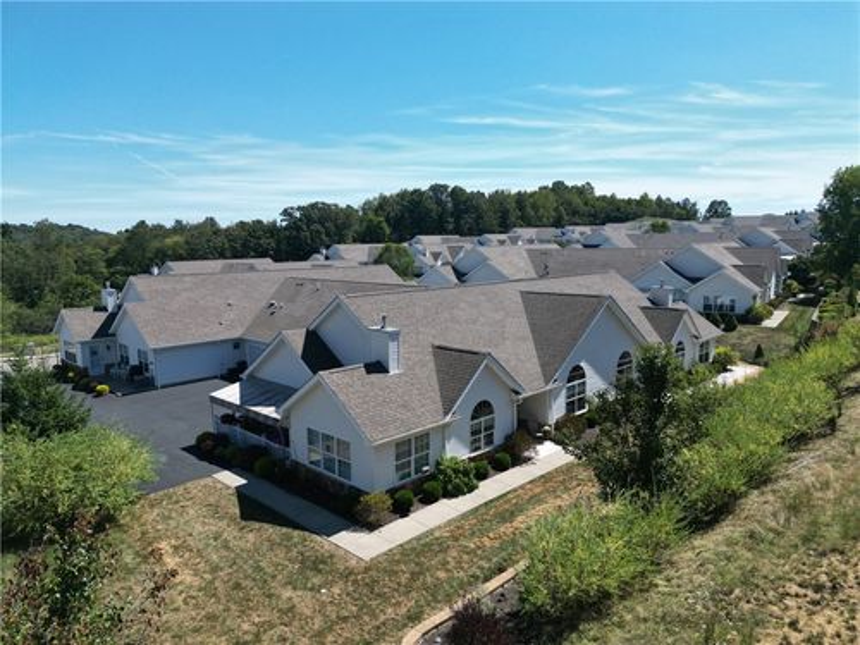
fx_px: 596
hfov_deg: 71.6
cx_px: 430
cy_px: 322
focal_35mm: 24
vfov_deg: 56.8
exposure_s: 1/3200
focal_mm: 6.72
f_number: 1.7
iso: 140
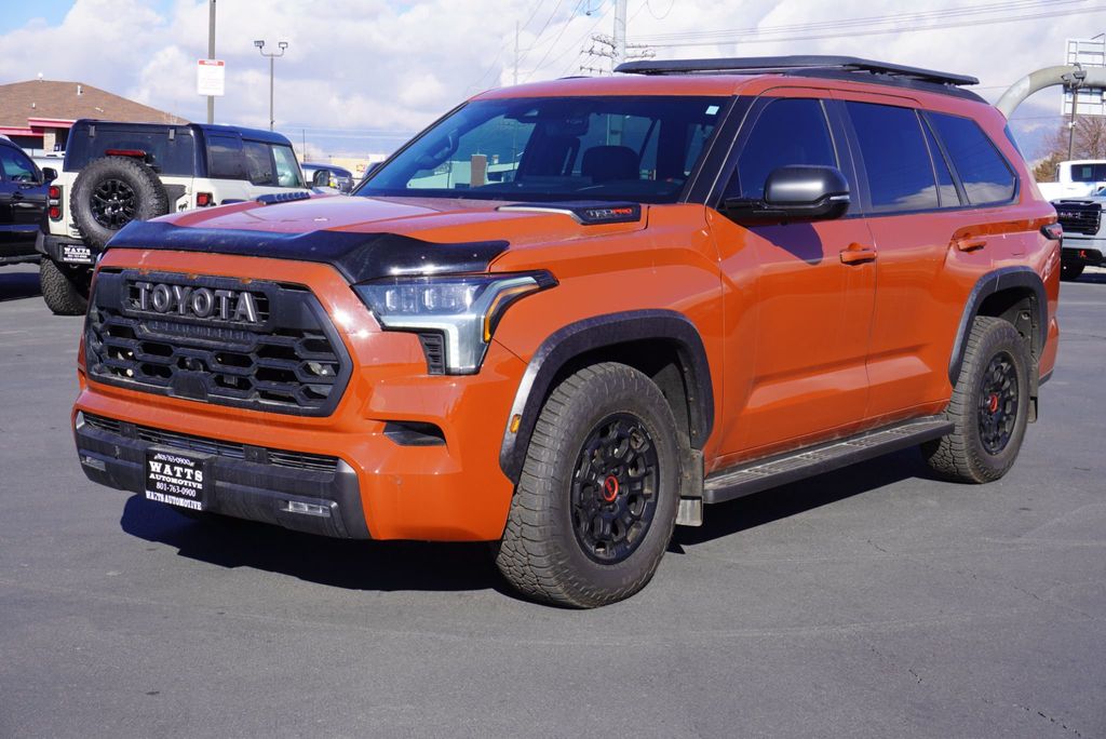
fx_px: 1522
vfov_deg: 27.3
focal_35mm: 50
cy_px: 370
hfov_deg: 39.9
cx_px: 553
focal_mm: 33
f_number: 10
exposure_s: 1/125
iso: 100
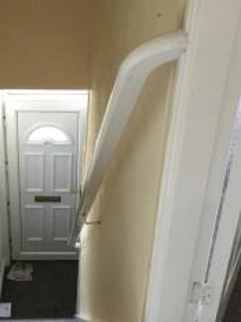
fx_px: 539
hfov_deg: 25.1
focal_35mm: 58
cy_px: 133
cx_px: 81
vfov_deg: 33.2
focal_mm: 3.3
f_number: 2.4
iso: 125
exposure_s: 1/33
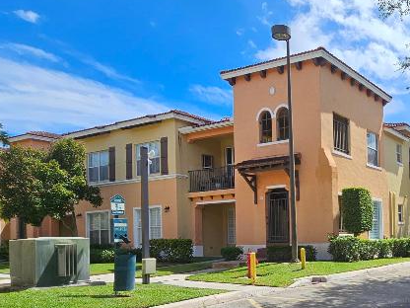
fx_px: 379
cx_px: 394
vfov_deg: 43.0
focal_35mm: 32
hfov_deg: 48.5
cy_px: 223
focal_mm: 2.2
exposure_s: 1/2593
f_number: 2.2
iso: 50
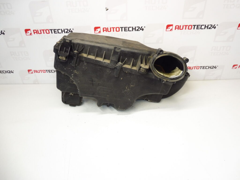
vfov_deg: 56.8
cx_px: 120
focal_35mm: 24
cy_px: 90
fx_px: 166
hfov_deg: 71.6
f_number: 3.5
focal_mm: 4.3
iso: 200
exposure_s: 1/60
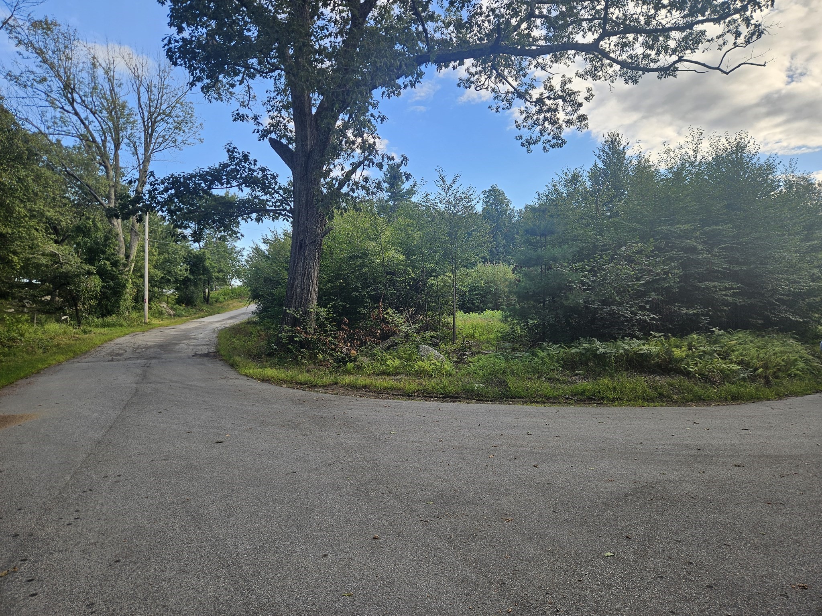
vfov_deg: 58.9
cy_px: 308
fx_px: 546
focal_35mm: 23
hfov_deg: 73.9
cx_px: 411
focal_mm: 5.4
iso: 25
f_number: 1.8
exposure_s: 1/338
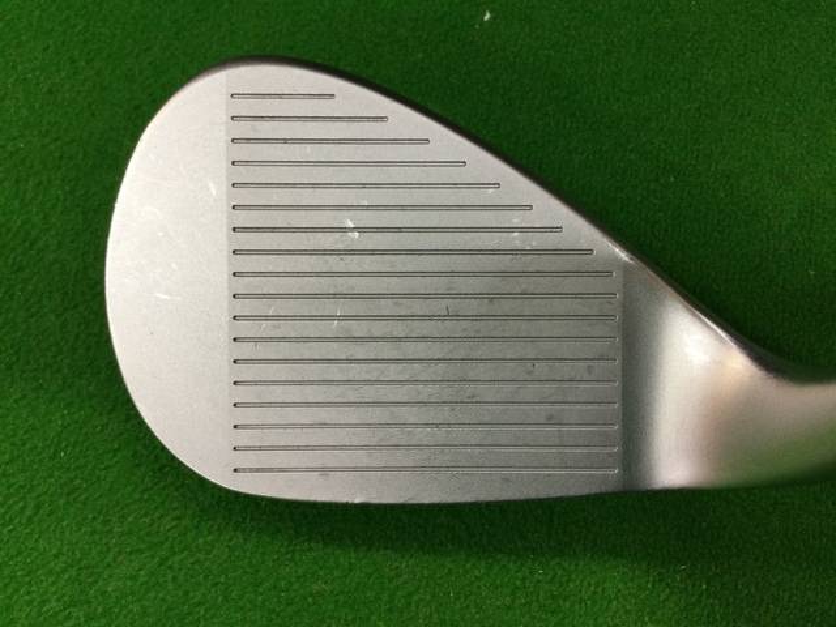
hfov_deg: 58.4
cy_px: 314
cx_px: 418
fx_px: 749
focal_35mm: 31
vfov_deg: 45.4
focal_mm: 3.3
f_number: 2.4
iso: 50
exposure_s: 1/30
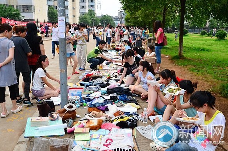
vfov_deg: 34.5
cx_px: 117
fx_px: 243
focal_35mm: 39
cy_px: 75
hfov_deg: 50.2
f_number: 5.6
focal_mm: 25
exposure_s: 1/40
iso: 640
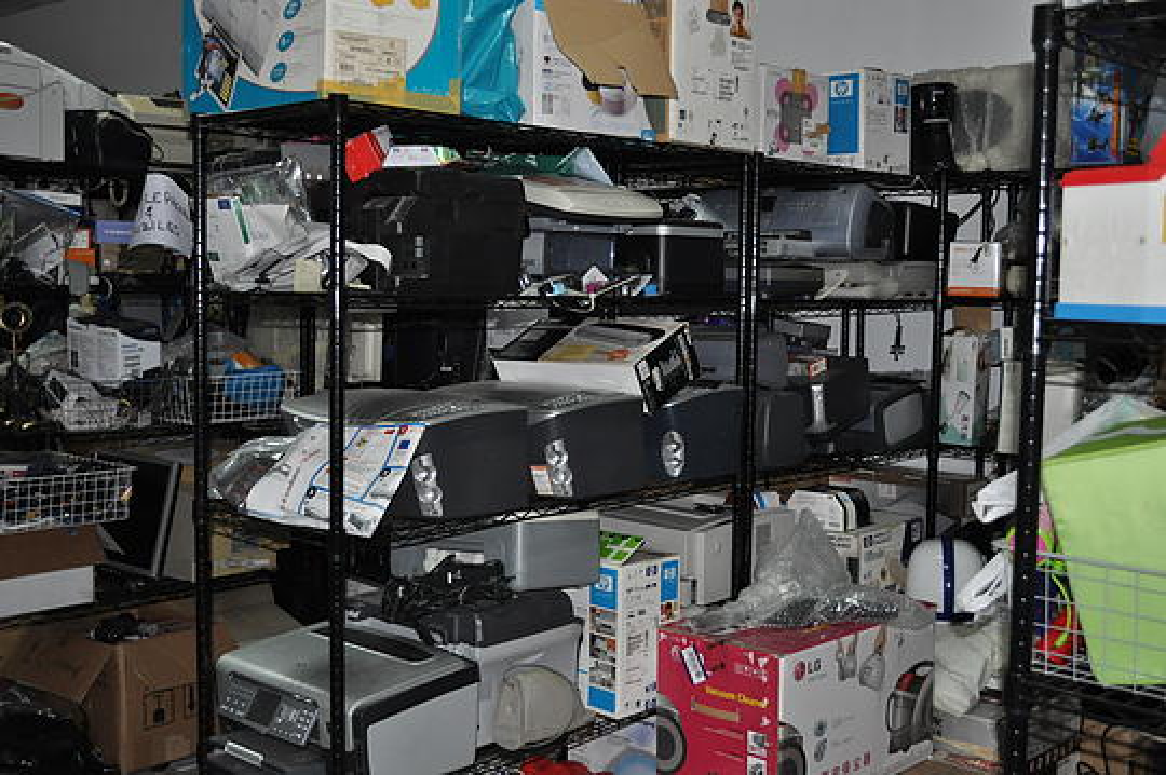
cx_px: 583
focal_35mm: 42
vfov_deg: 31.8
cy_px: 388
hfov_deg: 46.4
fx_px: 1359
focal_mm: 28
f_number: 4.5
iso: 800
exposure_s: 1/60
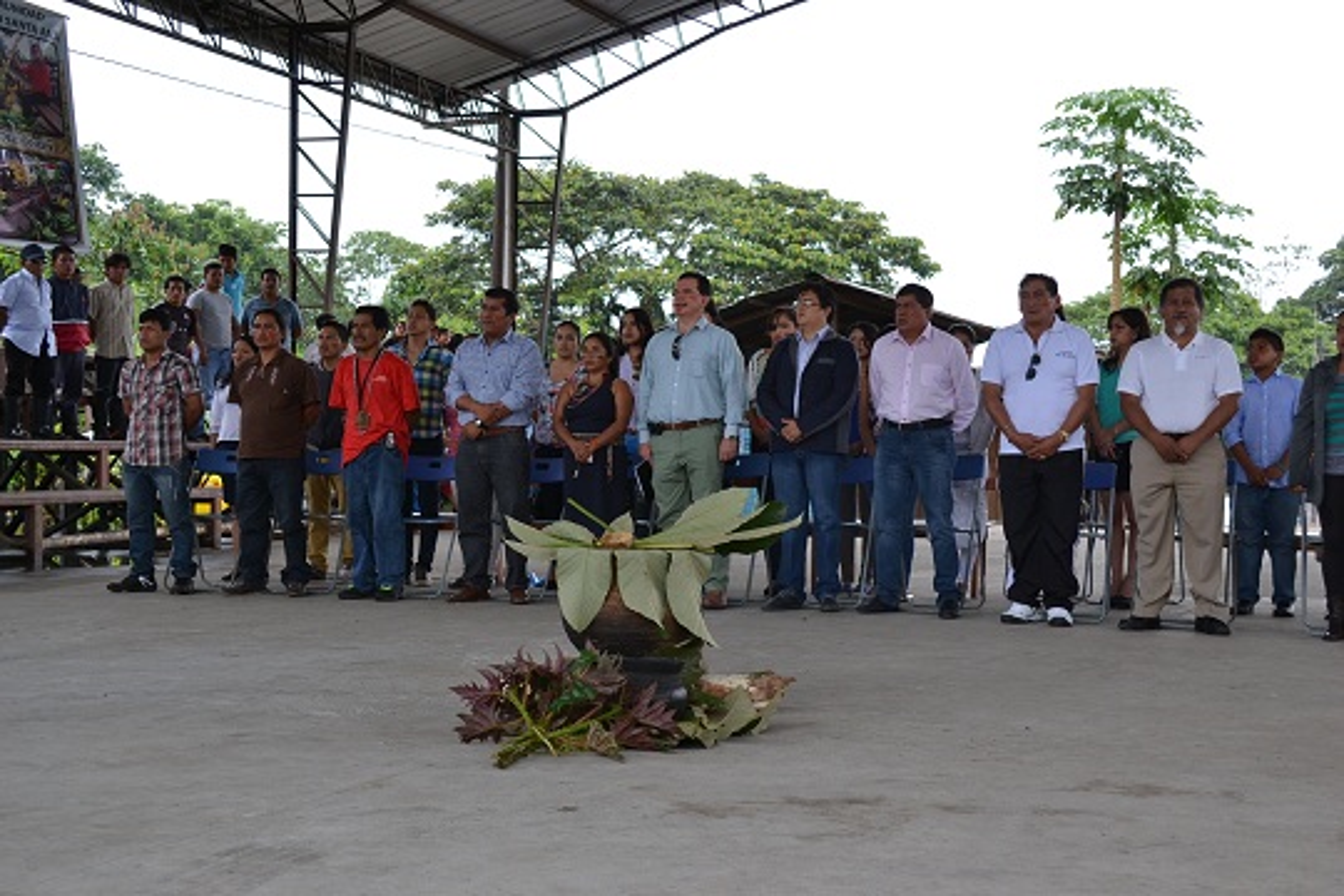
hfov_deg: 37.9
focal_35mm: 52
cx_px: 672
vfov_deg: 25.8
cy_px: 448
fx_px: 1960
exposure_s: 1/125
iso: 125
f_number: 5.6
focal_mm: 35
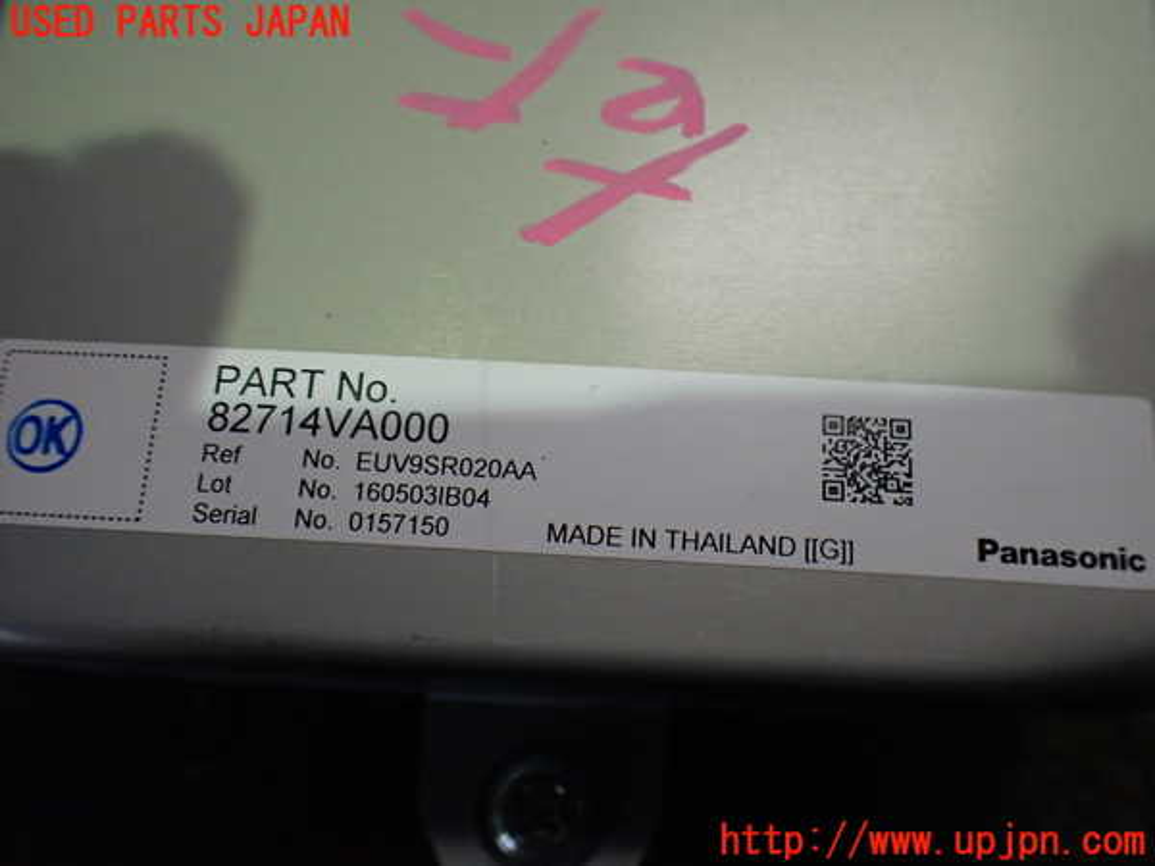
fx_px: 1001
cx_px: 578
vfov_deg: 46.8
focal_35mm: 30
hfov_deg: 60.0
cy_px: 433
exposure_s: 1/125
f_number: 2.3
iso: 800
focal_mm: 5.4
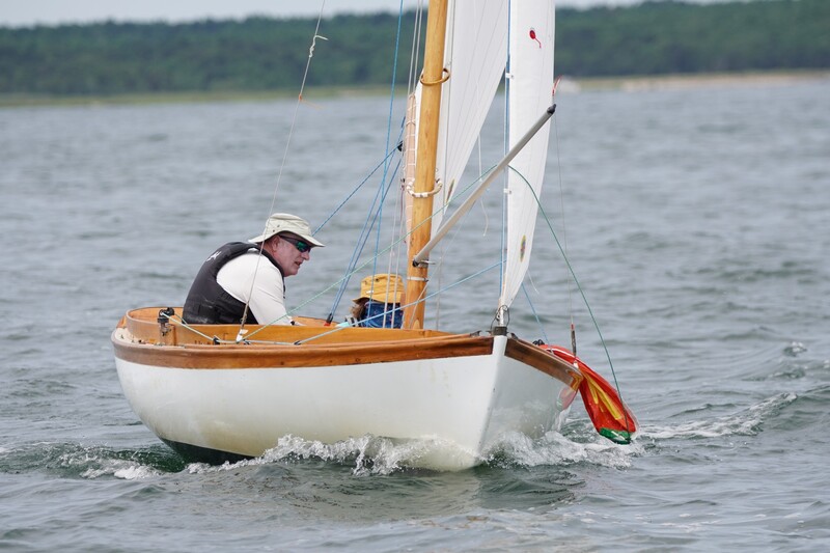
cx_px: 415
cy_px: 276
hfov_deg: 4.9
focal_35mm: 424
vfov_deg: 3.2
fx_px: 9784
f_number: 5.6
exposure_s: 1/1250
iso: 250
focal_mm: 283
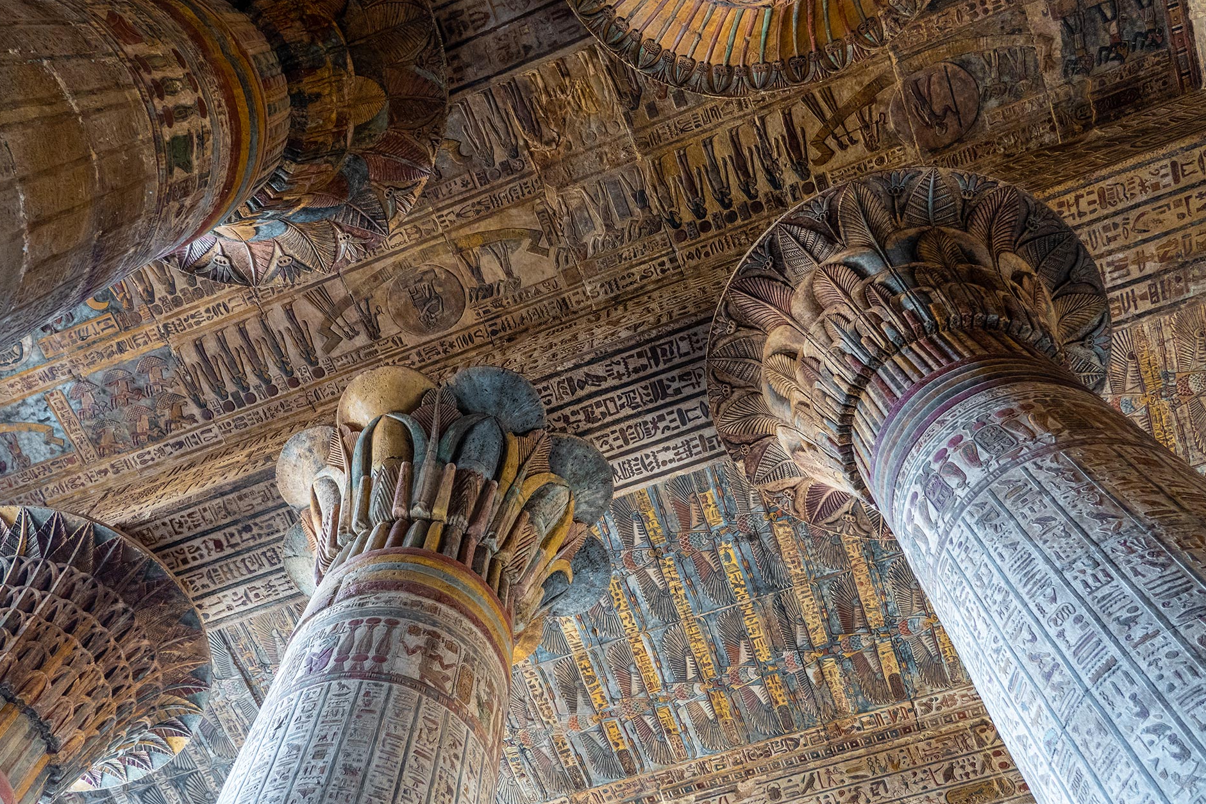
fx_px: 1038
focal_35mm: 31
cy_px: 378
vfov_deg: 42.3
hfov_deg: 60.1
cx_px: 531
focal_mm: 18
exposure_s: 1/60
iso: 1000
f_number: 2.8
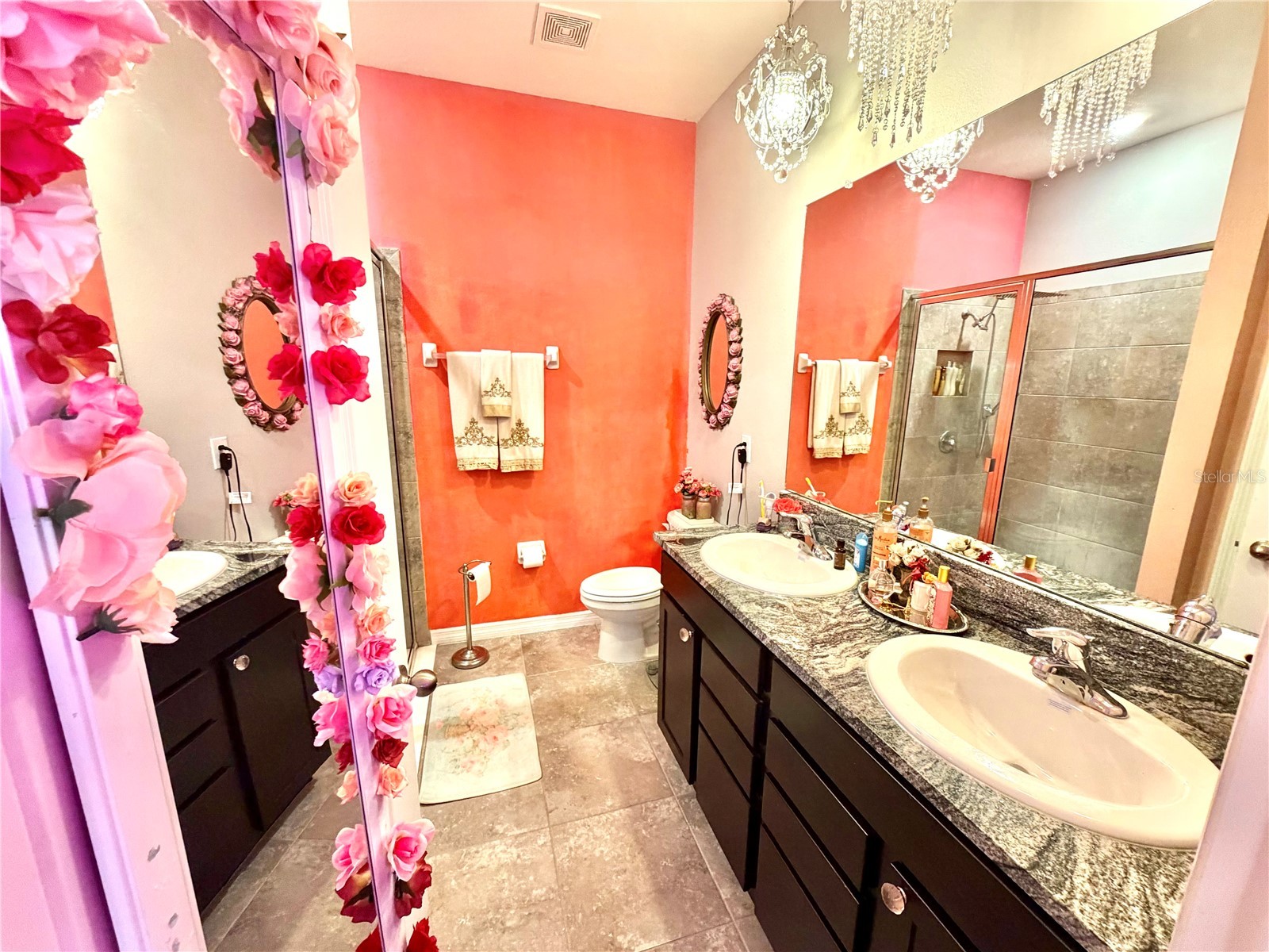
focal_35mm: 14
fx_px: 513
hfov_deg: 102.1
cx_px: 634
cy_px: 476
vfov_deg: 85.7
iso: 400
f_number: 2.2
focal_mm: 2.22
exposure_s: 1/60
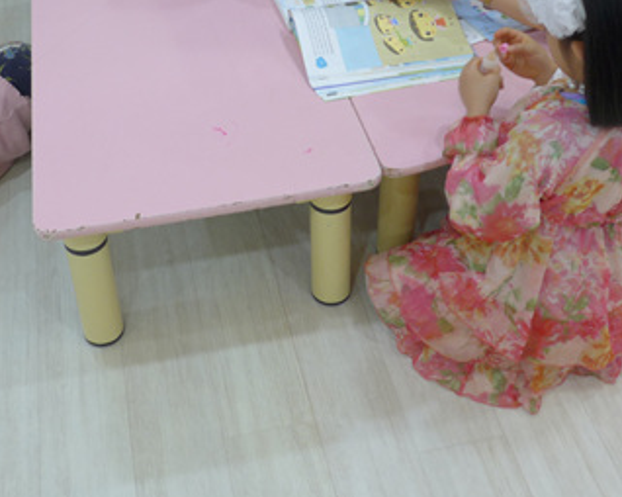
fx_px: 1012
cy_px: 41
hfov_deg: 34.1
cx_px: 264
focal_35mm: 55
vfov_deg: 26.6
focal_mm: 5.5
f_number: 1.5
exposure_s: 1/100
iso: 80
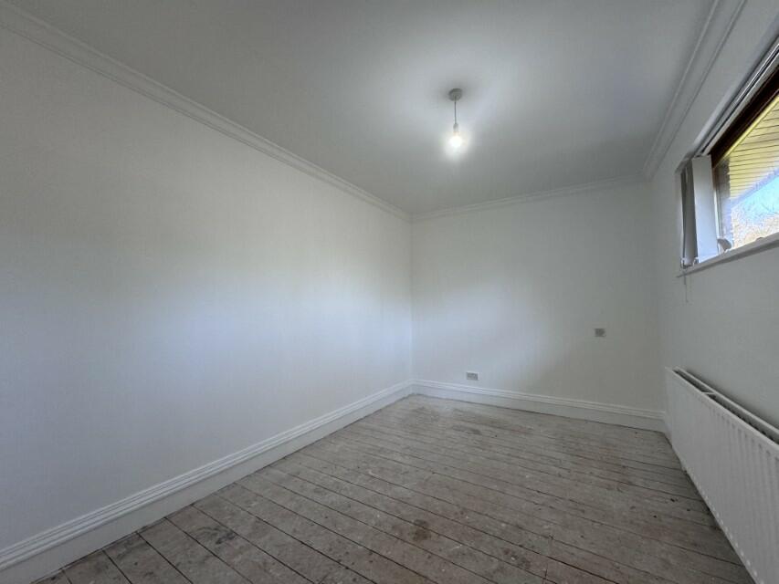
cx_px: 390
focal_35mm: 14
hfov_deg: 102.1
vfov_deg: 85.7
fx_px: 315
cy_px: 292
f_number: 2.2
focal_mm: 2.22
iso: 160
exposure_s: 1/99
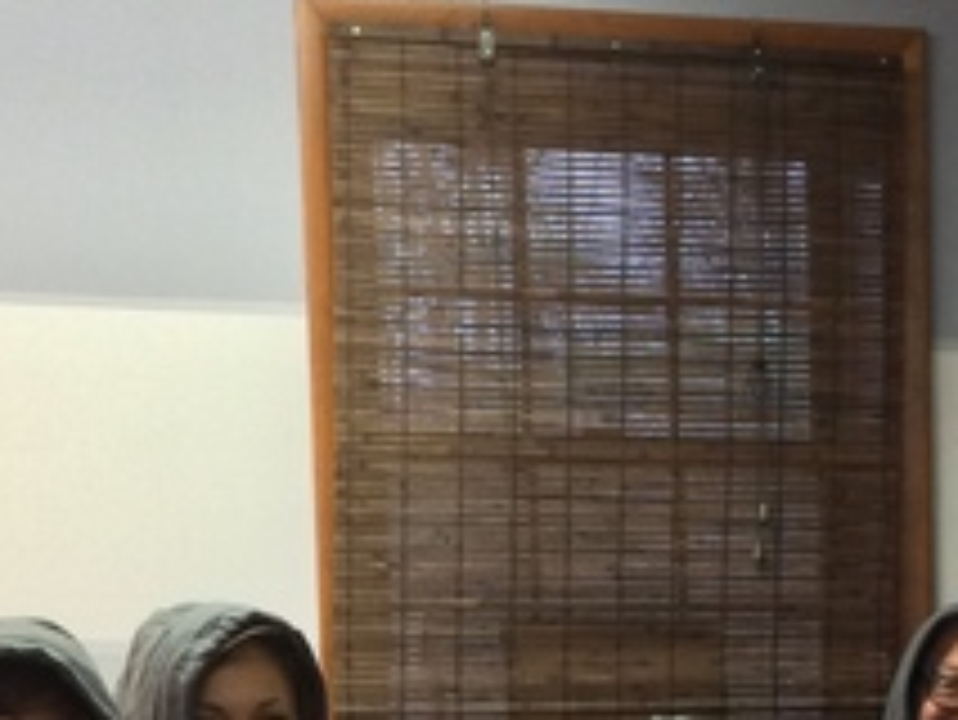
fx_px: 2714
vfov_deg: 14.0
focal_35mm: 98
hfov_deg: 19.6
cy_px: 1143
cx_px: 895
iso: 200
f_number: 2.2
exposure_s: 1/30
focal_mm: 4.15
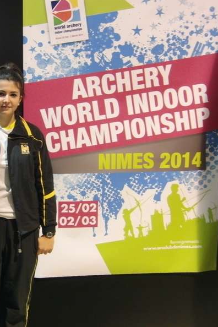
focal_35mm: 56
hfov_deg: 23.4
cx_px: 9
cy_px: 162
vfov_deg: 35.6
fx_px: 509
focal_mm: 7.1
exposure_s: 1/10
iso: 400
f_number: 3.8
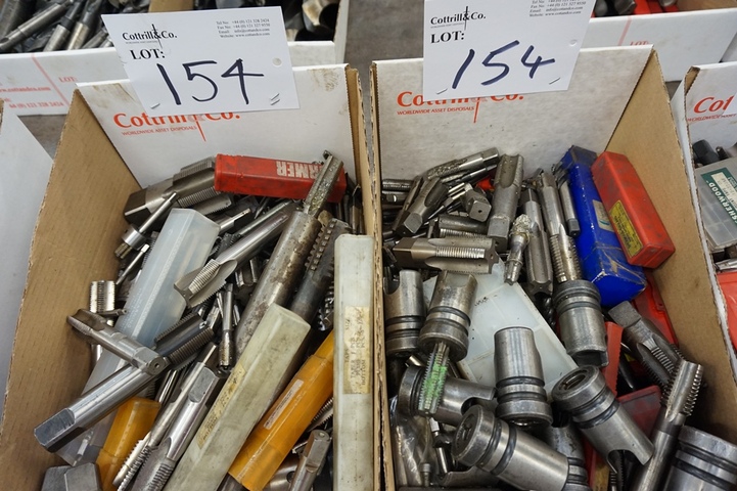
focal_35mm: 24
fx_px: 491
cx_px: 368
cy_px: 246
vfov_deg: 53.1
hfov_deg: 73.8
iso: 1250
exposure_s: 1/60
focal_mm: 16
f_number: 4
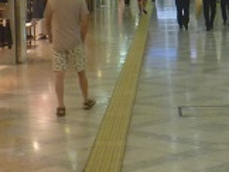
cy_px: 25
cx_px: 137
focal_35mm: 138
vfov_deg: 10.7
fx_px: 914
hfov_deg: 14.3
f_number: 3.5
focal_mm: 6.3
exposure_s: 1/30
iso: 200
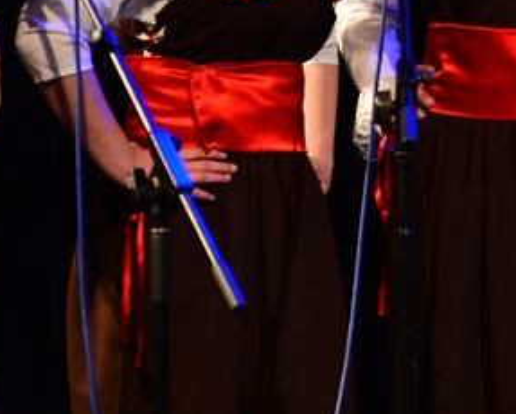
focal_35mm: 569
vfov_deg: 2.7
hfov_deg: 3.4
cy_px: -40
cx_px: 550
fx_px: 8695
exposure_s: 1/200
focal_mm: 170
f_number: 2.8
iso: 2000
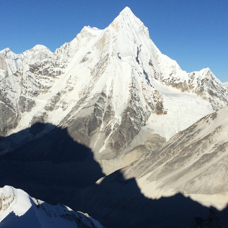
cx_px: 114
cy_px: 143
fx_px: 514
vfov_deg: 24.9
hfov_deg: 25.0
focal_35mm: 69
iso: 32
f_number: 2.2
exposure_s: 1/4950
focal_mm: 4.15
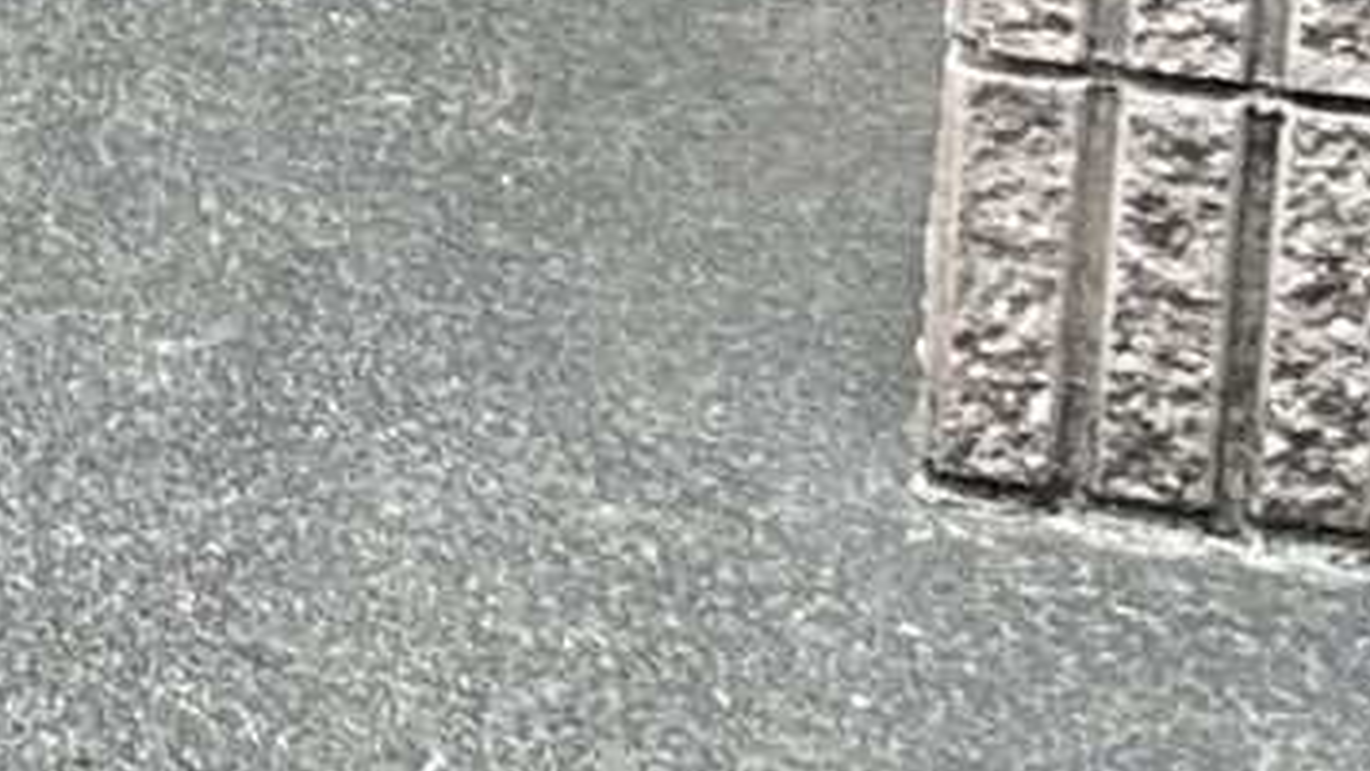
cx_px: -1309
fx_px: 7376
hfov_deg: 9.9
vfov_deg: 5.9
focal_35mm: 203
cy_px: -606
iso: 800
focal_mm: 5.7
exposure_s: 1/30
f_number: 1.5
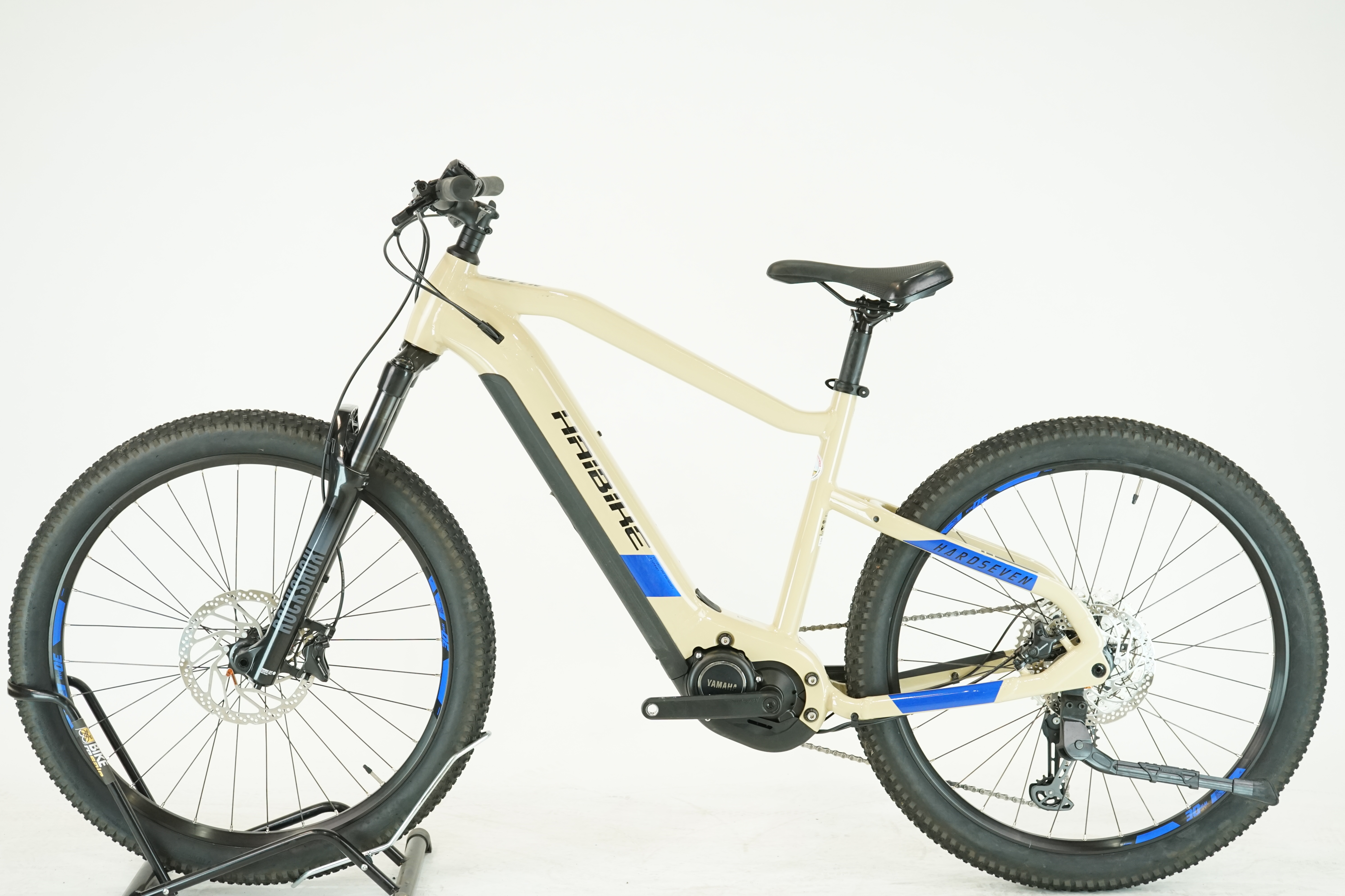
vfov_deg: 26.0
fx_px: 1943
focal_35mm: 52
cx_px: 672
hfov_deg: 38.2
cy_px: 448
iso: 1600
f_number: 5
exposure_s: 1/200
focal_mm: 52
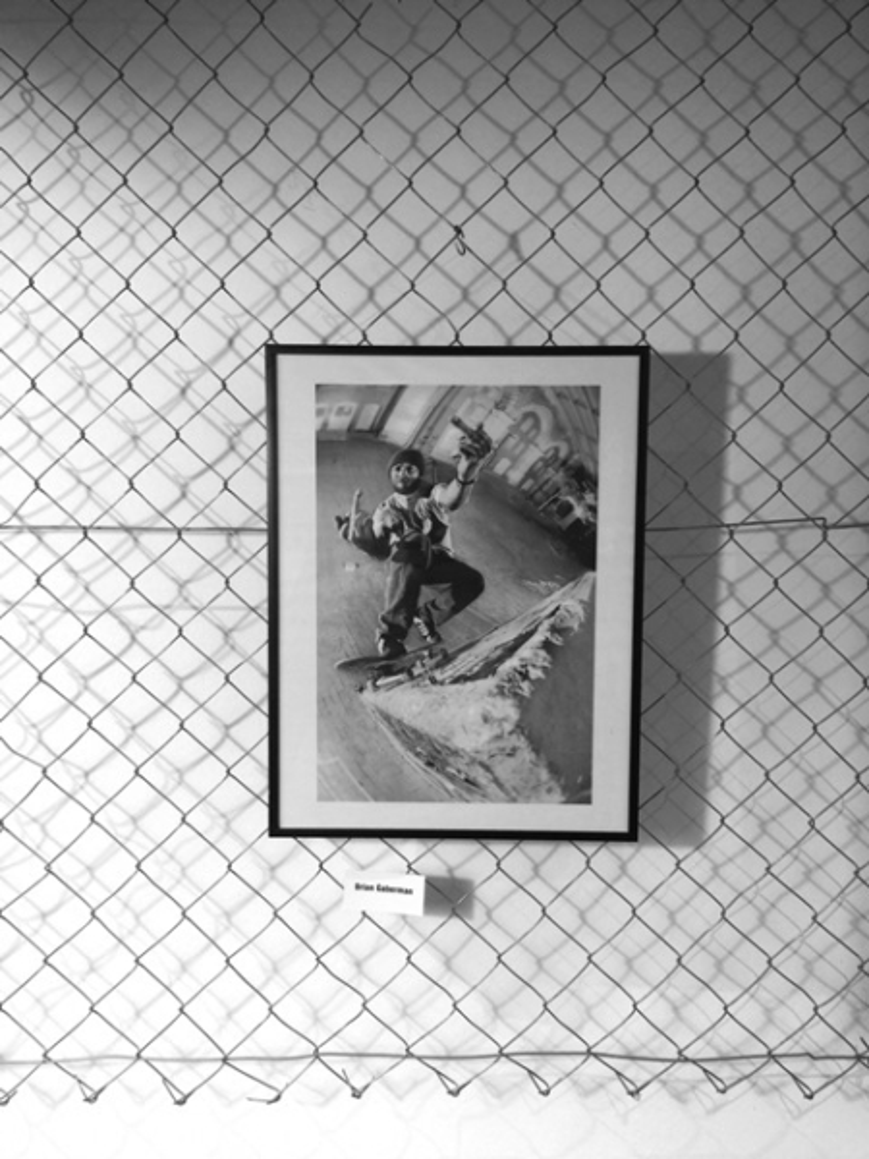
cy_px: 580
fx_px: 971
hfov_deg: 48.2
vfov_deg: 61.7
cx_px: 434
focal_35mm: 29
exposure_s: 1/17
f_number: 2.2
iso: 64
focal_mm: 4.15
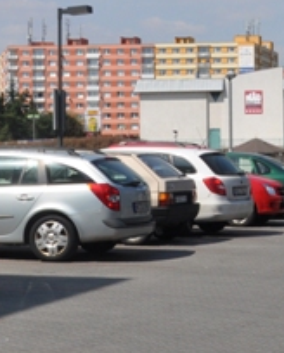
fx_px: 1268
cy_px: 103
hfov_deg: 12.0
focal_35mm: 121
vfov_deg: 15.8
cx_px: 480
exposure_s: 1/500
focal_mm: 22
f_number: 11
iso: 400
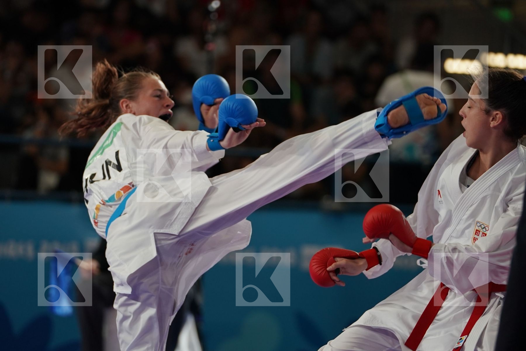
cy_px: 176
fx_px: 3463
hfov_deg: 8.7
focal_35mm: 237
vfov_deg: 5.8
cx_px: 263
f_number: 2.8
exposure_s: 1/1000
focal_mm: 158
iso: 800
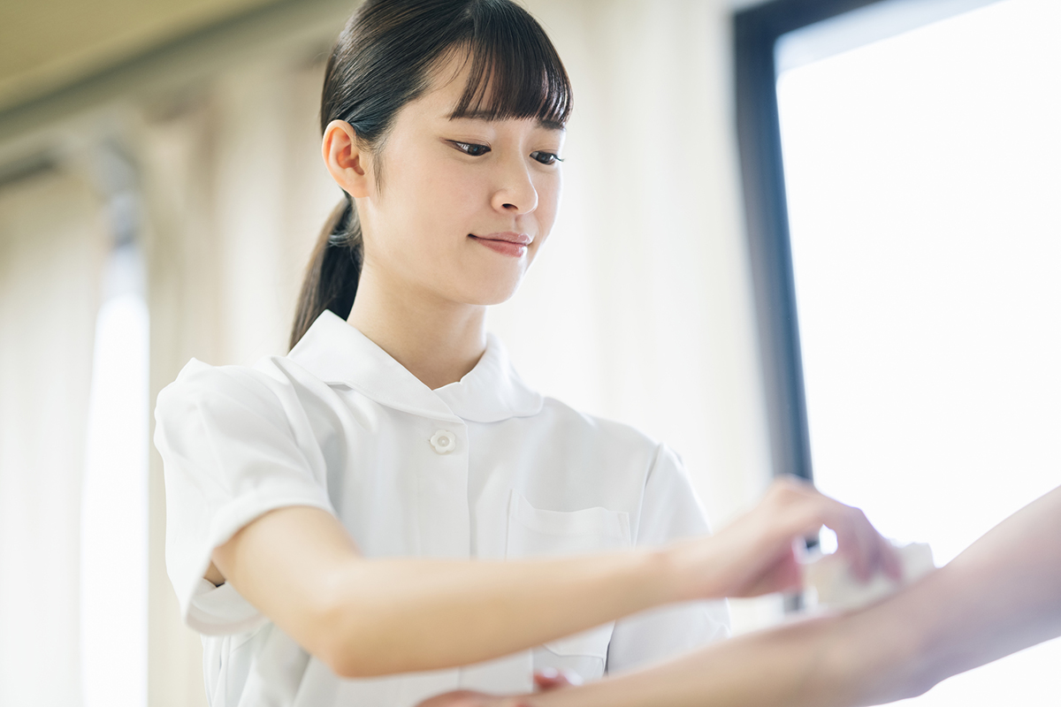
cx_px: 530
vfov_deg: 13.0
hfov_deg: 19.5
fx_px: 3094
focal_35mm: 105
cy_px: 354
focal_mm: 105
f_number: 1.4
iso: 250
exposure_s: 1/160
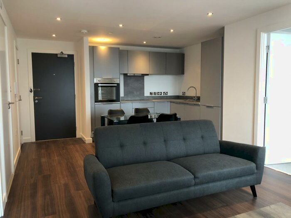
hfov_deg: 63.4
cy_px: 109
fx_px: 235
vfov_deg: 49.7
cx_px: 146
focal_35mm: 28
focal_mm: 3.99
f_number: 1.8
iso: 32
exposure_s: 1/25
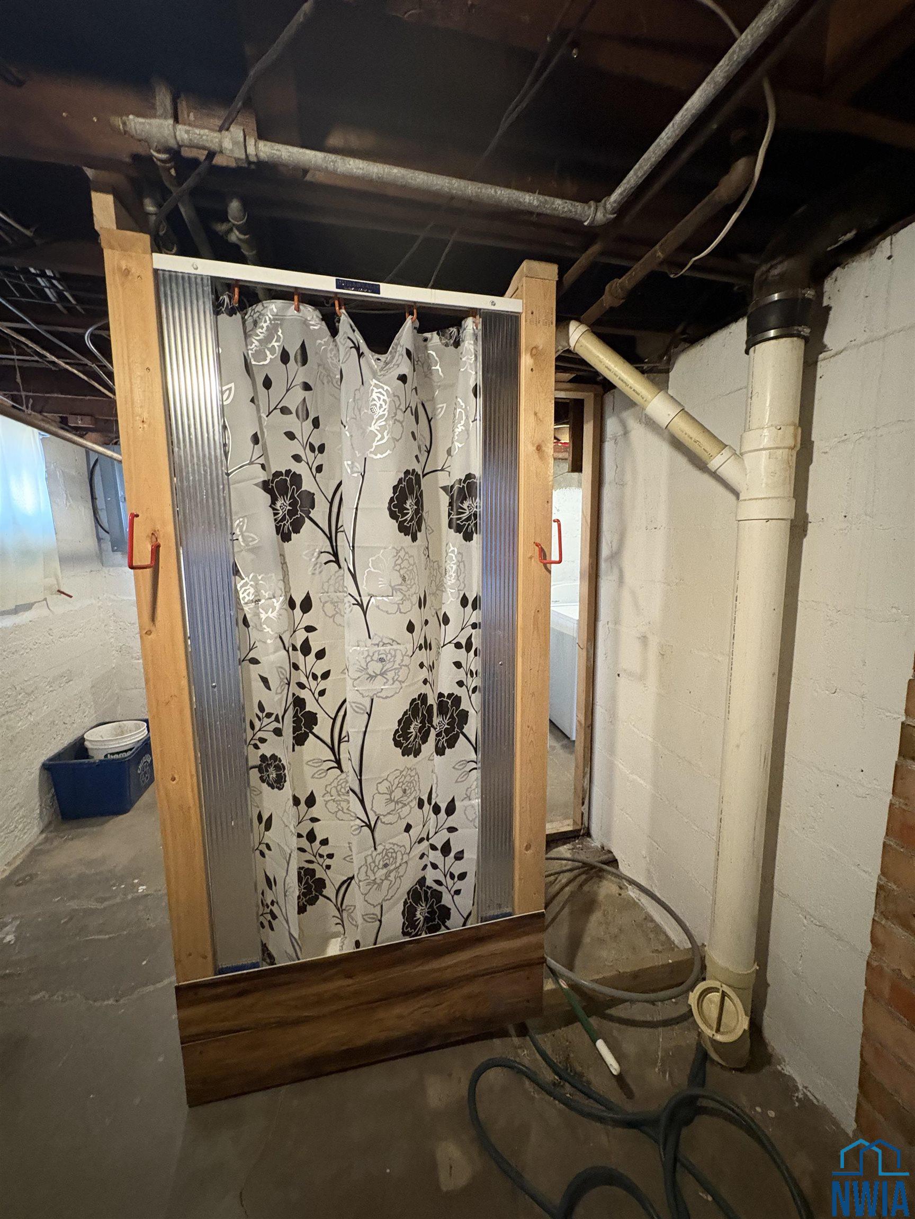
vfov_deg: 102.1
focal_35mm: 14
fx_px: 493
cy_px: 610
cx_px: 458
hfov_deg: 85.7
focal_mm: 2.22
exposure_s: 1/40
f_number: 2.2
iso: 800
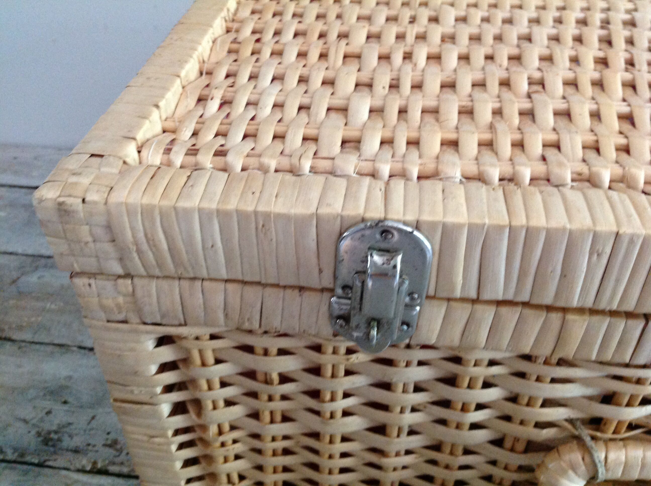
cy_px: 243
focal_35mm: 35
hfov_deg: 52.7
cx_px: 326
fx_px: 657
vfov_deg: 40.6
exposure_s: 1/15
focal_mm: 4.28
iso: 320
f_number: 2.4
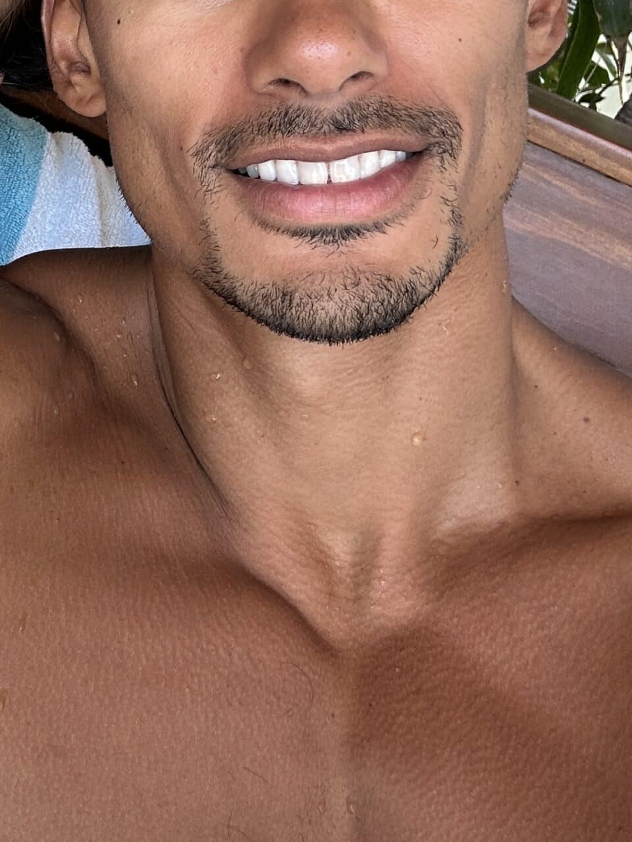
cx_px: 21
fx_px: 1461
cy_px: 185
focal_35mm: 60
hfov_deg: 23.5
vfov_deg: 31.5
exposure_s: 1/121
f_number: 1.9
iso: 40
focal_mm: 2.69
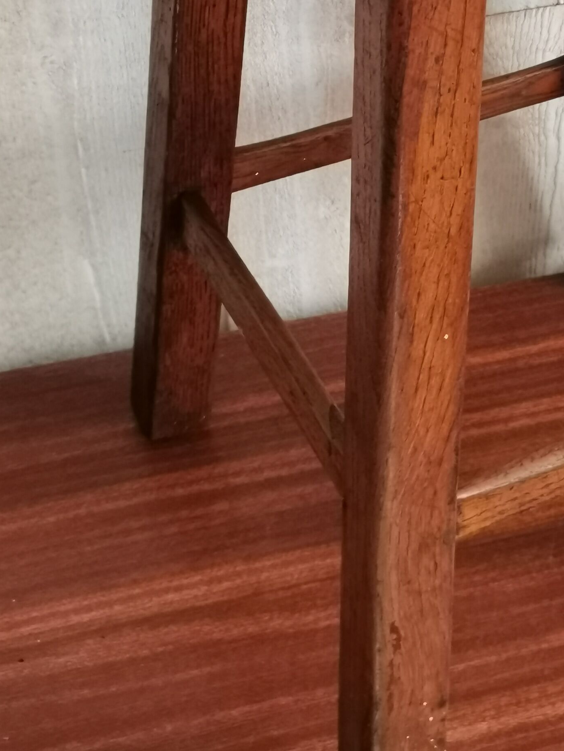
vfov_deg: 23.7
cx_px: 549
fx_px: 1738
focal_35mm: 80
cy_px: 64
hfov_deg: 18.0
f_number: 1.8
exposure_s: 1/100
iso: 250
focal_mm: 4.75
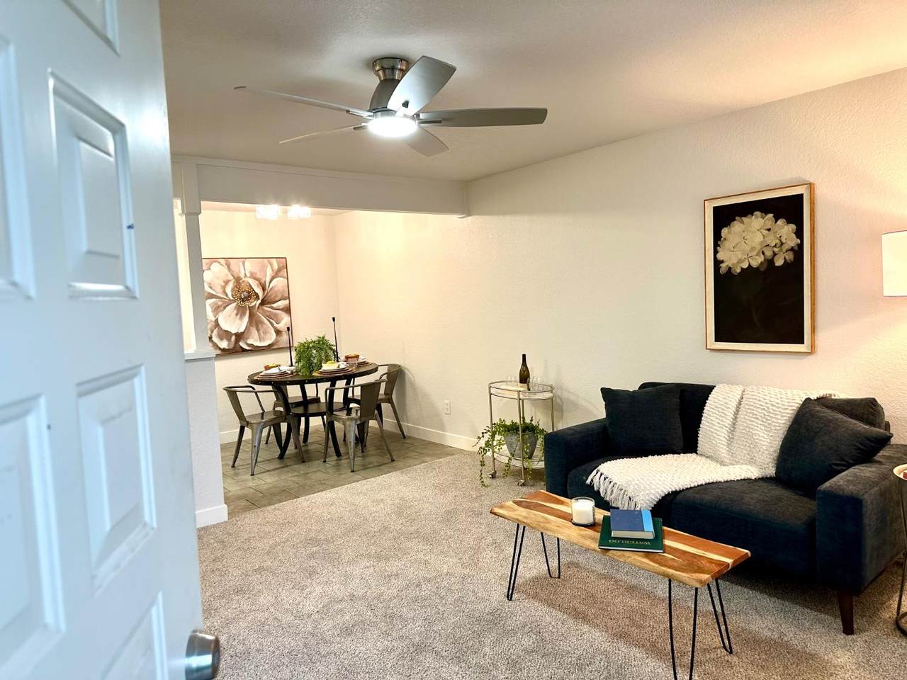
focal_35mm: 24
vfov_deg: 56.8
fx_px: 629
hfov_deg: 71.6
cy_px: 340
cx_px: 454
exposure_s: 1/60
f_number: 1.78
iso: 125
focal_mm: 6.86
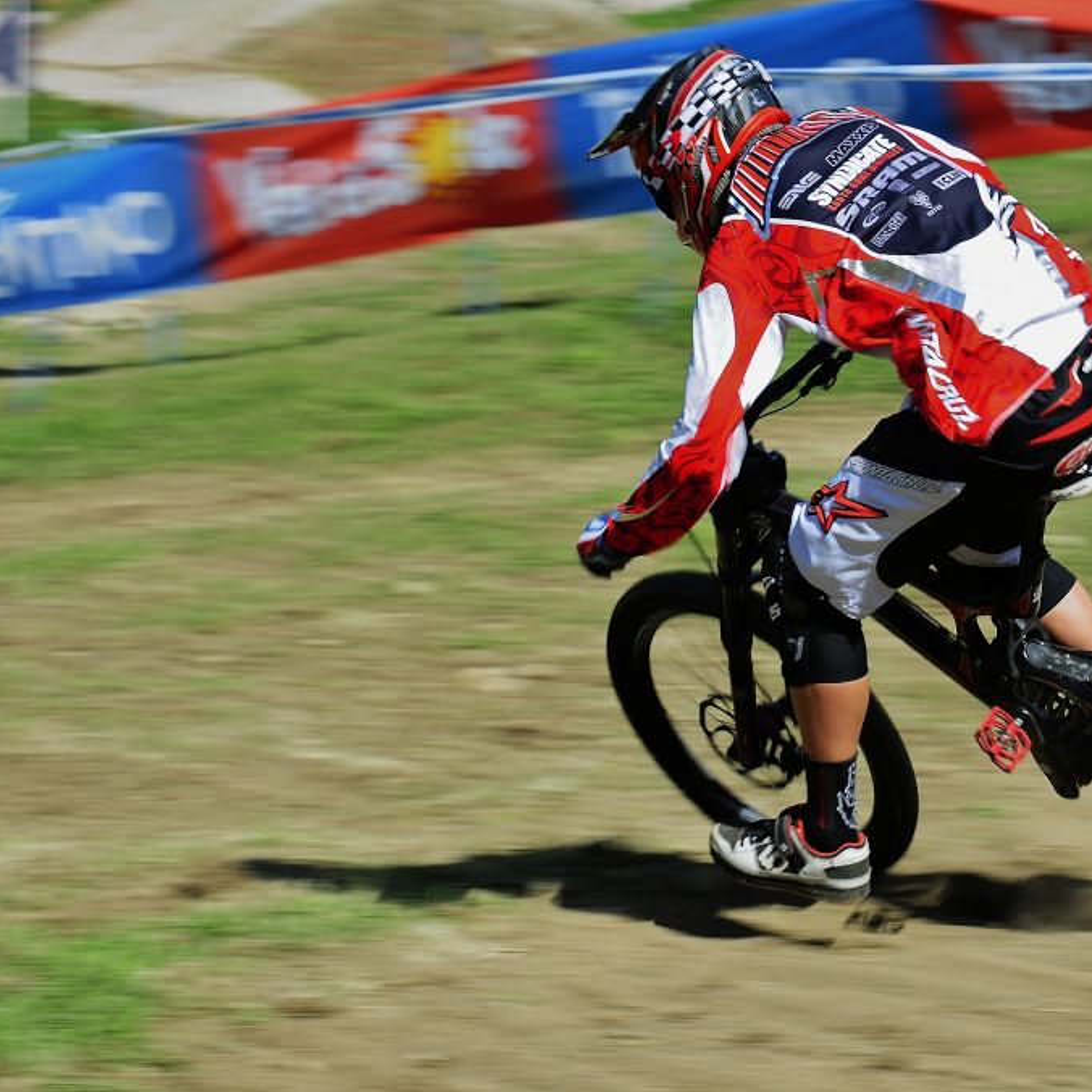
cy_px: 548
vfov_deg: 12.9
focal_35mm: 135
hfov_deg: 12.9
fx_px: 4818
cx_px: 733
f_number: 11
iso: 200
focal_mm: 70
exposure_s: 1/125
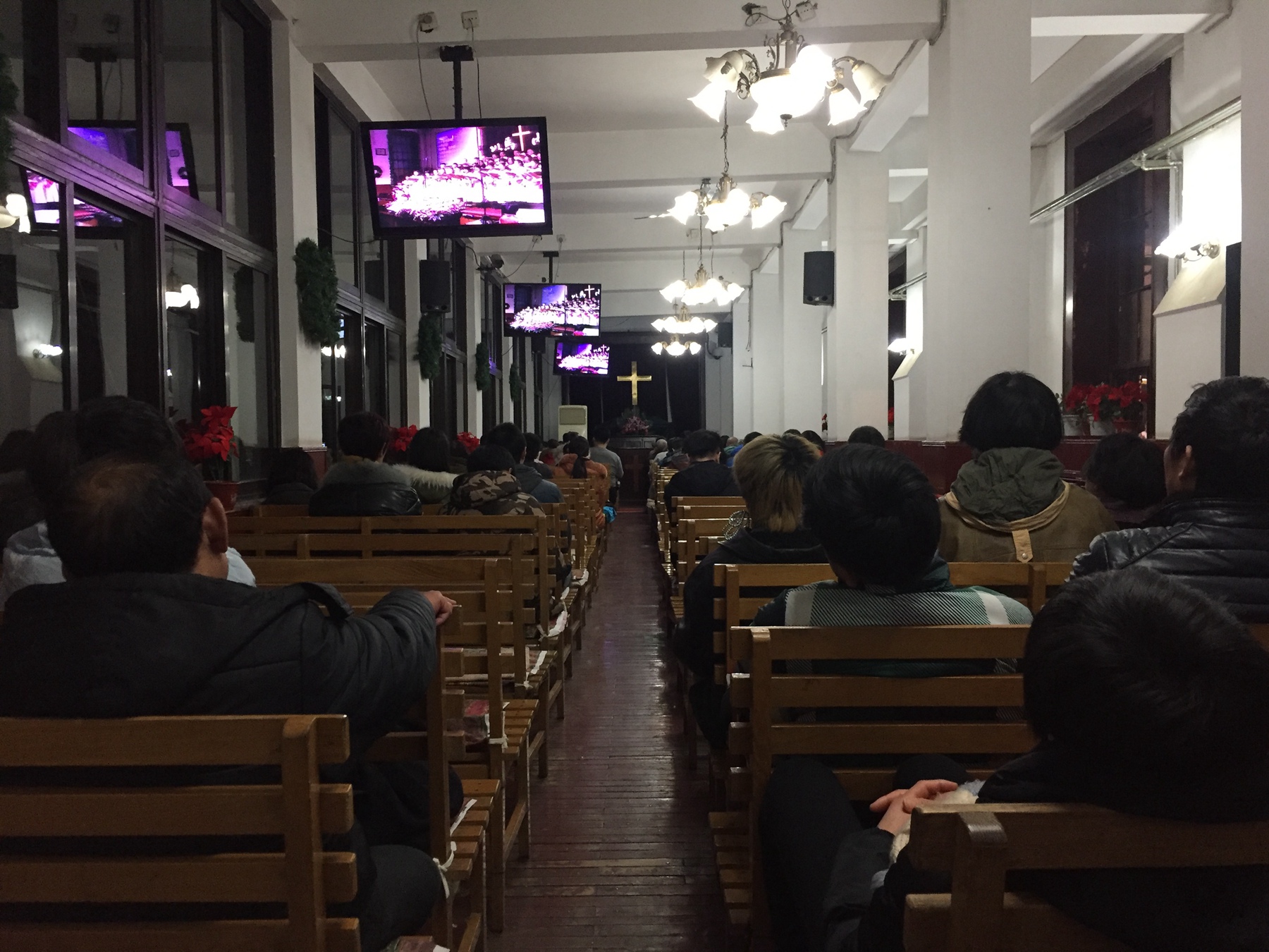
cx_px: 634
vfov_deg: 48.2
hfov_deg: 61.7
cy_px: 476
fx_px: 1063
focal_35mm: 29
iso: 250
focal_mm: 4.15
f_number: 2.2
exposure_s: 1/25
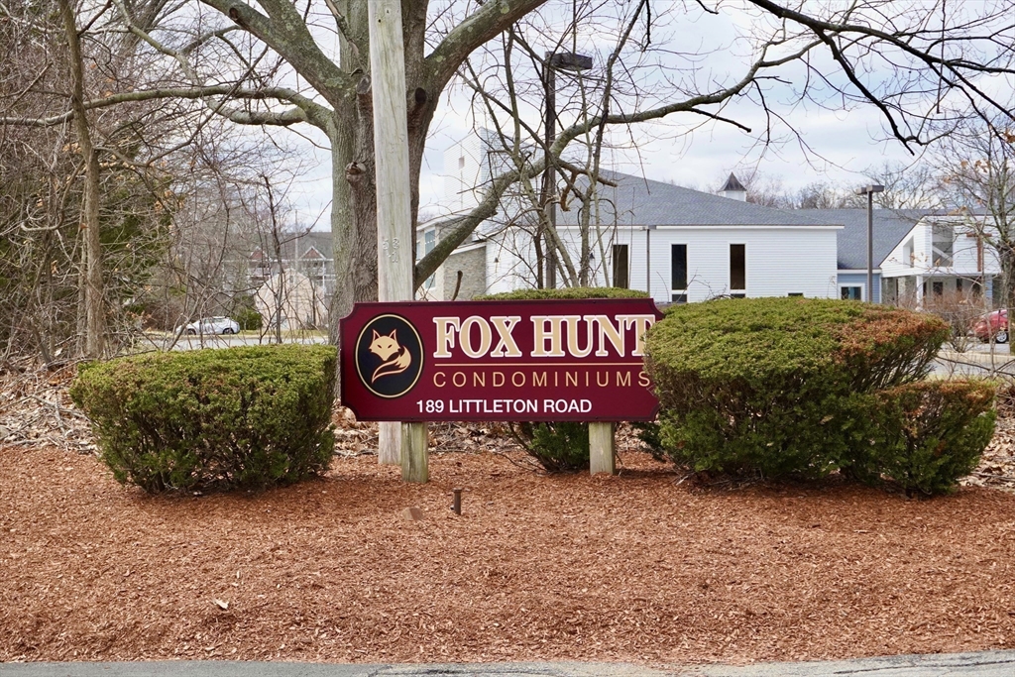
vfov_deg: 18.2
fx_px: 2115
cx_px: 508
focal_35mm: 75
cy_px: 338
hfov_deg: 27.0
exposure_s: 1/1000
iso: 800
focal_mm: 50
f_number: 8
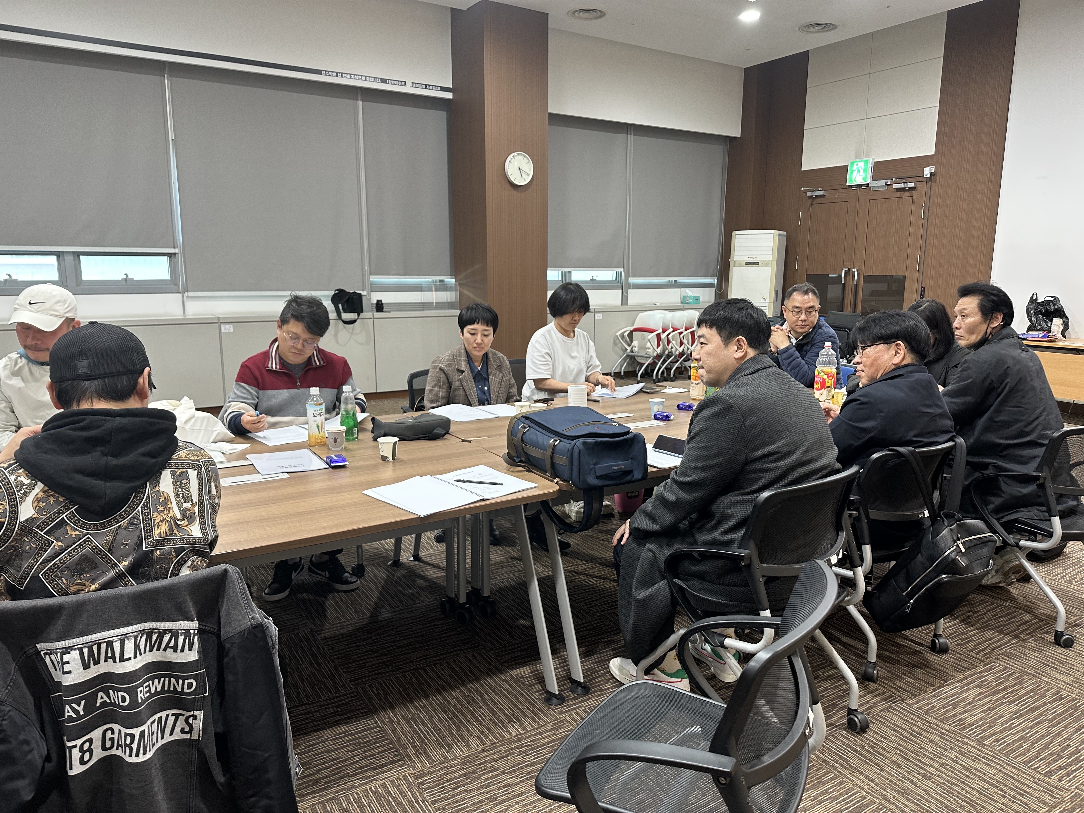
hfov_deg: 71.6
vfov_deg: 56.8
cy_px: 406
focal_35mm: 24
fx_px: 752
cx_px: 542
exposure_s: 1/60
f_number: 1.78
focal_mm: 6.86
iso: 125
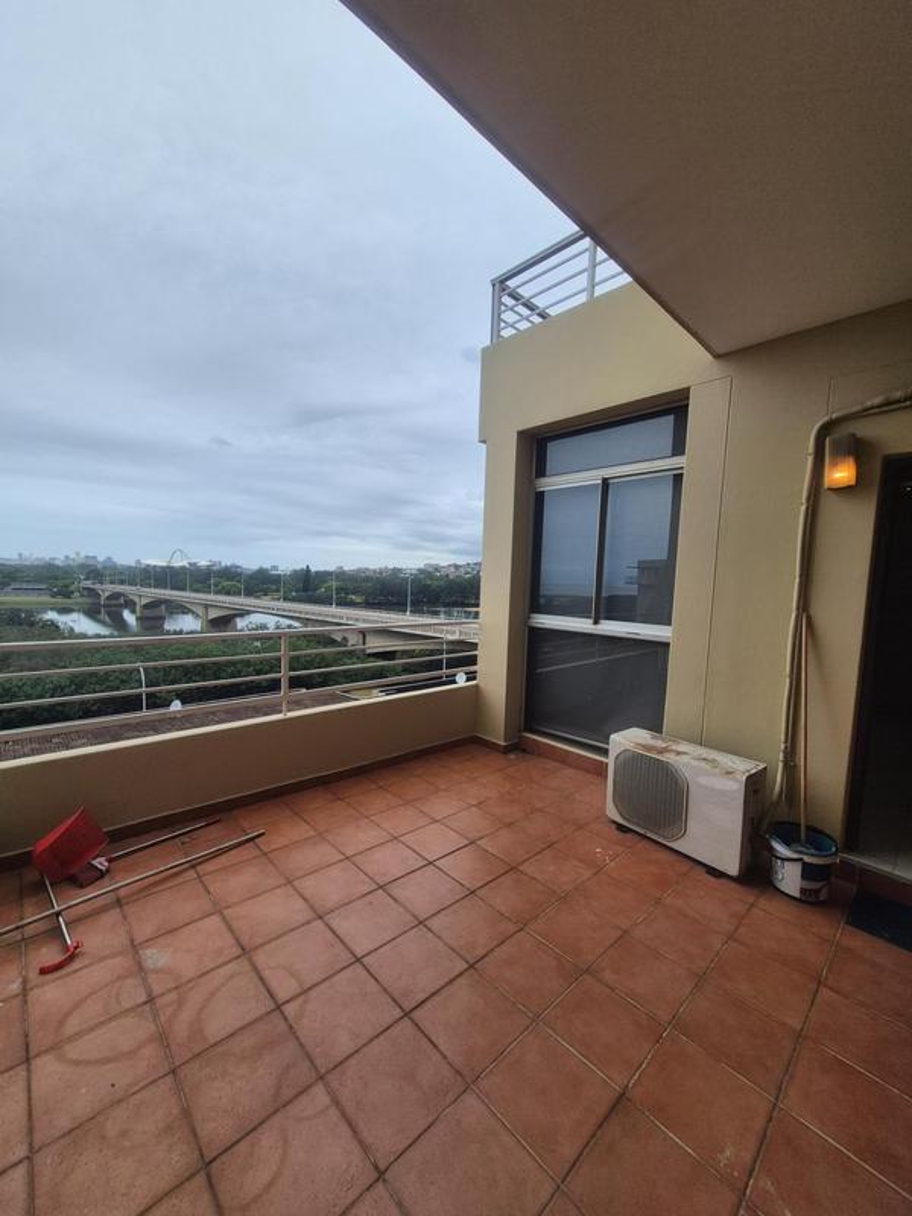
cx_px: 456
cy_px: 608
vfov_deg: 106.2
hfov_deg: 89.9
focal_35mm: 13
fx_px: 457
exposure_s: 1/1728
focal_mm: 1.74
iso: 50
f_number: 2.2
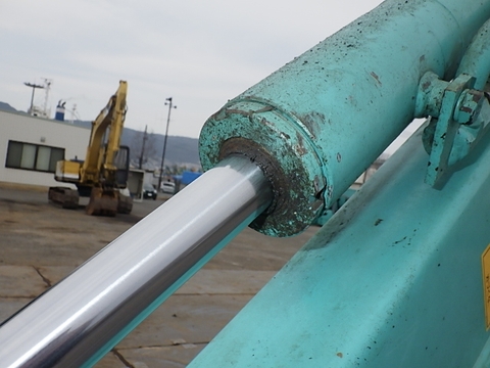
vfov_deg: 41.8
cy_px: 184
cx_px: 245
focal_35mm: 34
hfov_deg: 54.0
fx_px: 481
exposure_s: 1/1250
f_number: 4.6
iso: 250
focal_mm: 6.1
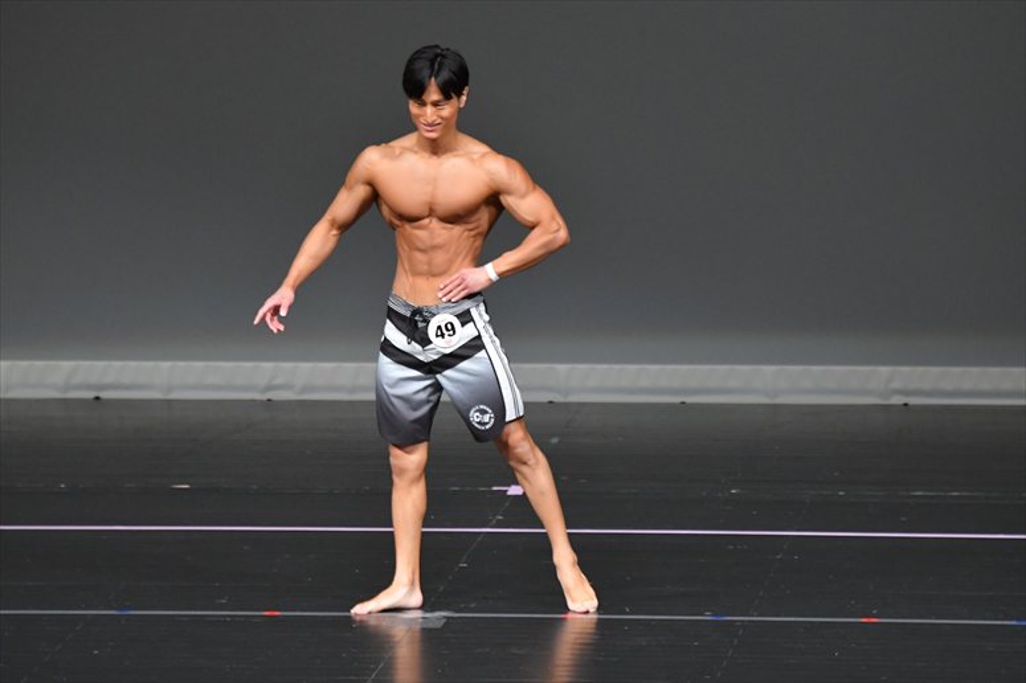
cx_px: 513
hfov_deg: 6.0
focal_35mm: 345
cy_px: 342
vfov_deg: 4.0
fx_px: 9828
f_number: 5.6
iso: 4000
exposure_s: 1/400
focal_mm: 230
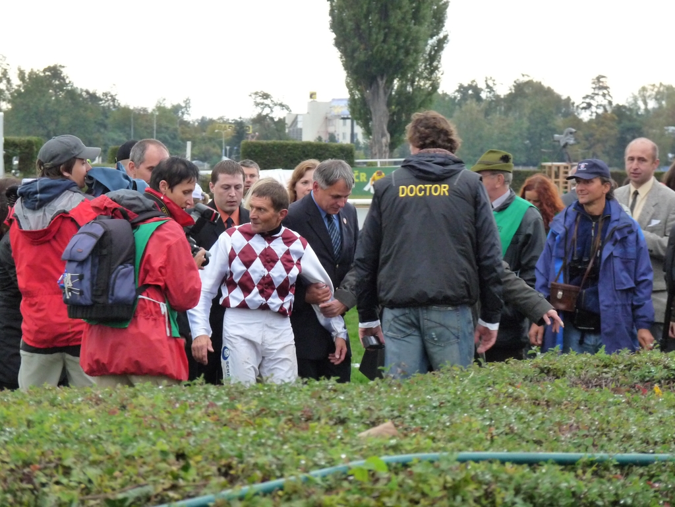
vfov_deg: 8.6
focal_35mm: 172
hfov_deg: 11.5
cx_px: 338
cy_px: 254
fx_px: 3354
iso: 640
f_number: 3.7
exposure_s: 1/100
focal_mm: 30.5
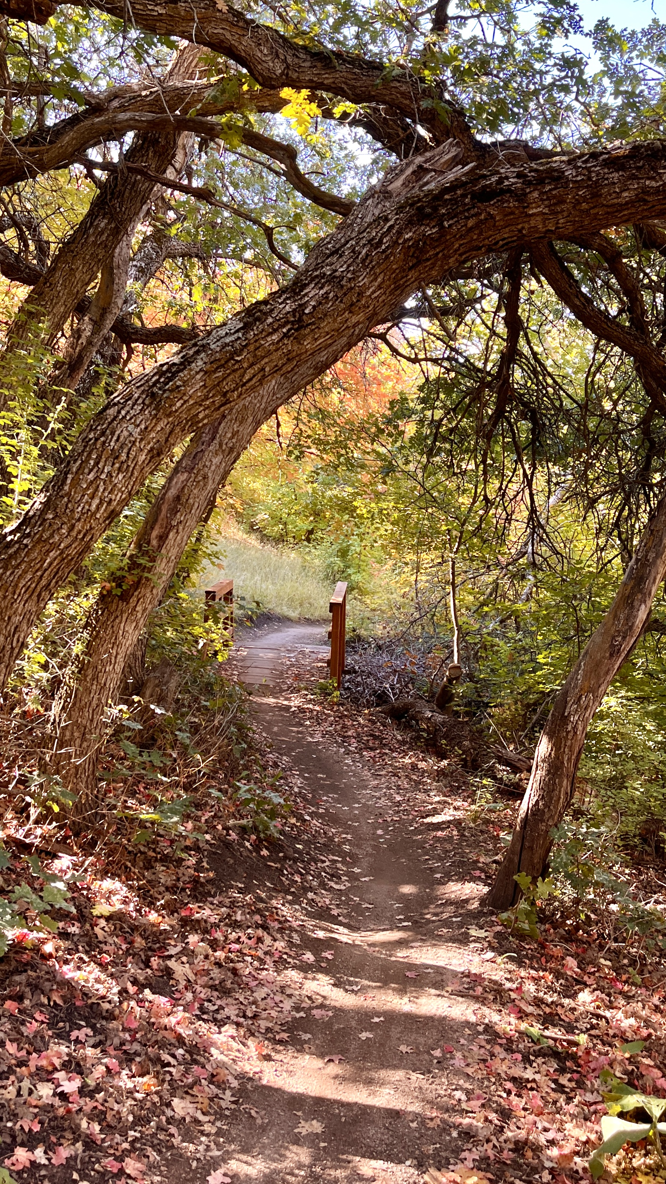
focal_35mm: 29
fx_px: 910
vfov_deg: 66.1
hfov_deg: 40.1
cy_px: 593
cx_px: 285
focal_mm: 5.1
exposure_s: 1/122
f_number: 1.6
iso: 32
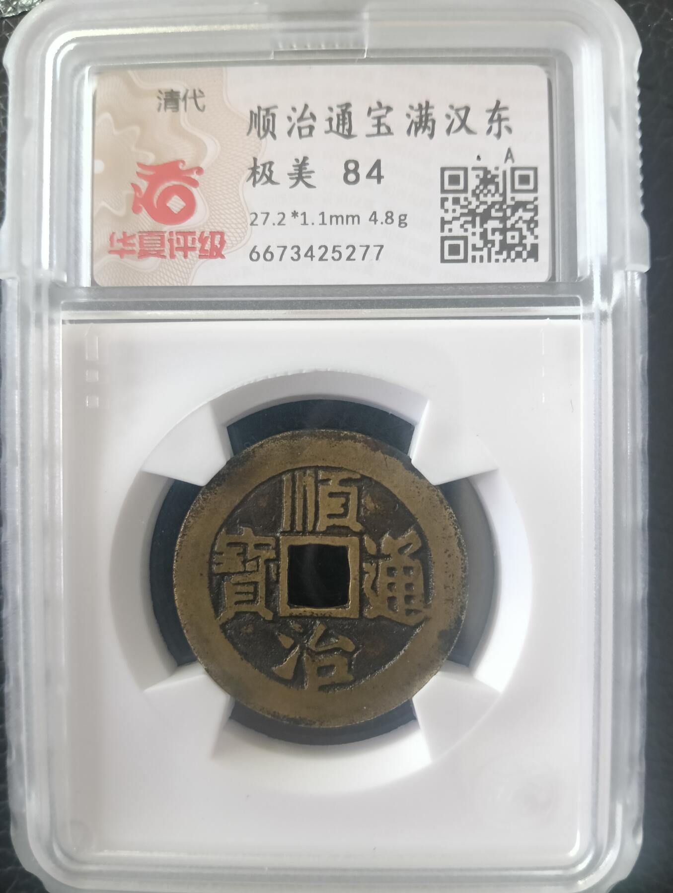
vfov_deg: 65.3
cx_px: 336
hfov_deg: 51.5
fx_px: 698
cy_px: 446
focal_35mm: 27
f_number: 1.8
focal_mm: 3.98
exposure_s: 1/33.3
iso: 1000
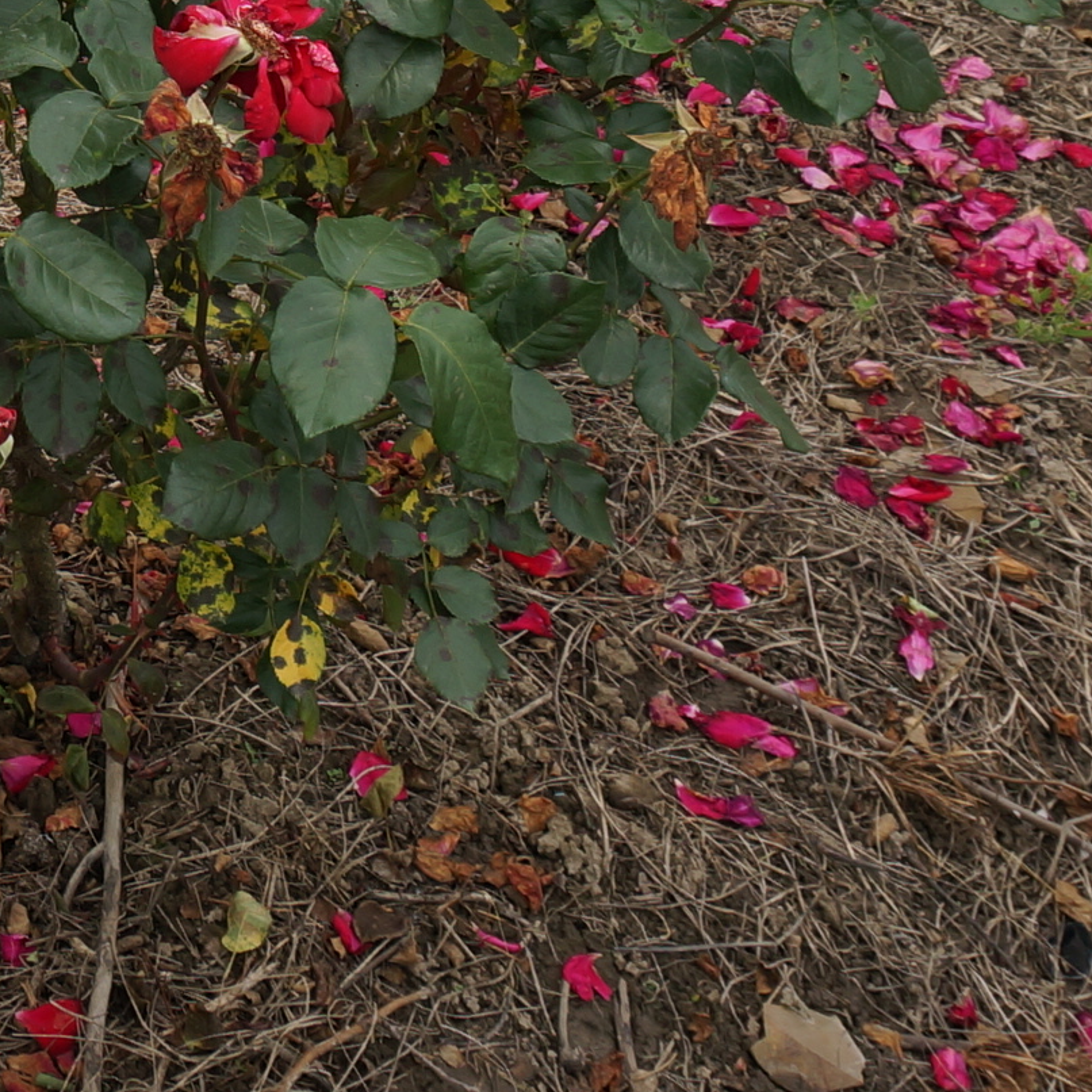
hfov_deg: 17.4
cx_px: -541
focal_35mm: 90
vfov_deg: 17.7
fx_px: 3212
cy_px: -428
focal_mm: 16
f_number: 6.3
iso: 100
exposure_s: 1/250
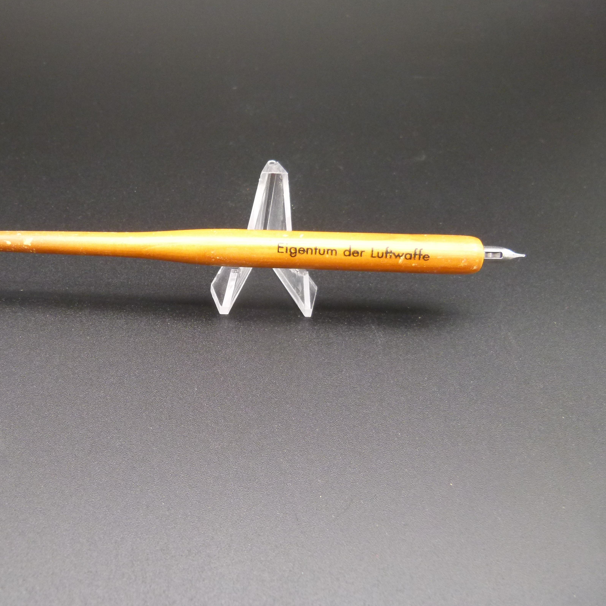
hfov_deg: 53.0
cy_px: 298
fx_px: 594
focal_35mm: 30
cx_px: 204
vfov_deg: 54.0
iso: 200
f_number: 2.8
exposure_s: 1/60
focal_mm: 4.5
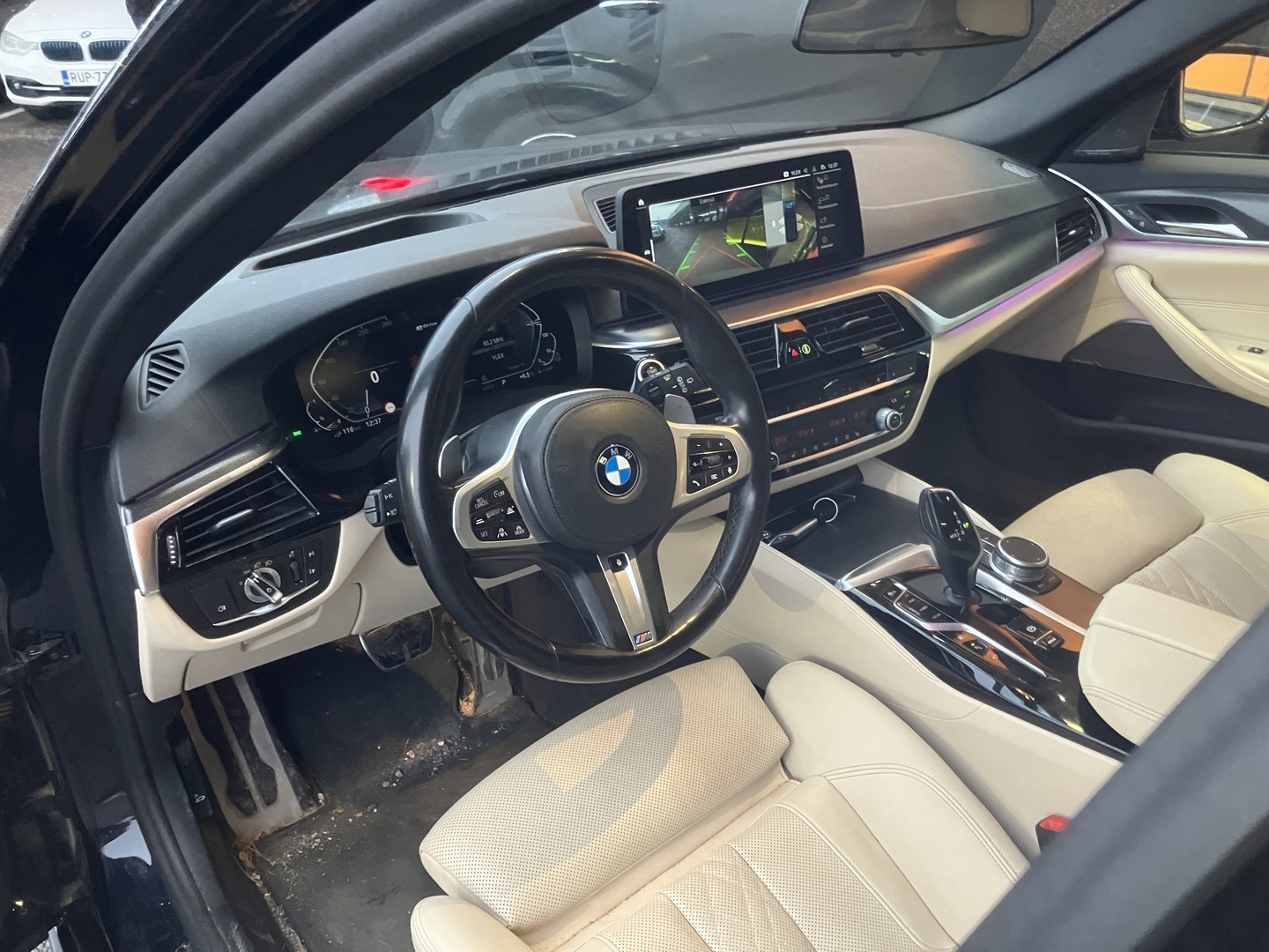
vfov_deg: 49.7
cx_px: 634
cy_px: 476
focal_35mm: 28
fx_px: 1026
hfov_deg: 63.4
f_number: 1.8
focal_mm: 3.99
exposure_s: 1/40
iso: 400
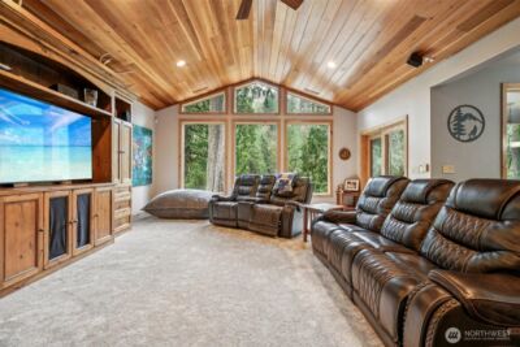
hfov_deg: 96.7
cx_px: 260
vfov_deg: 73.8
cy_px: 174
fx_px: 231
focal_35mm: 16
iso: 400
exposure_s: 1/4
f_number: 8
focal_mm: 16
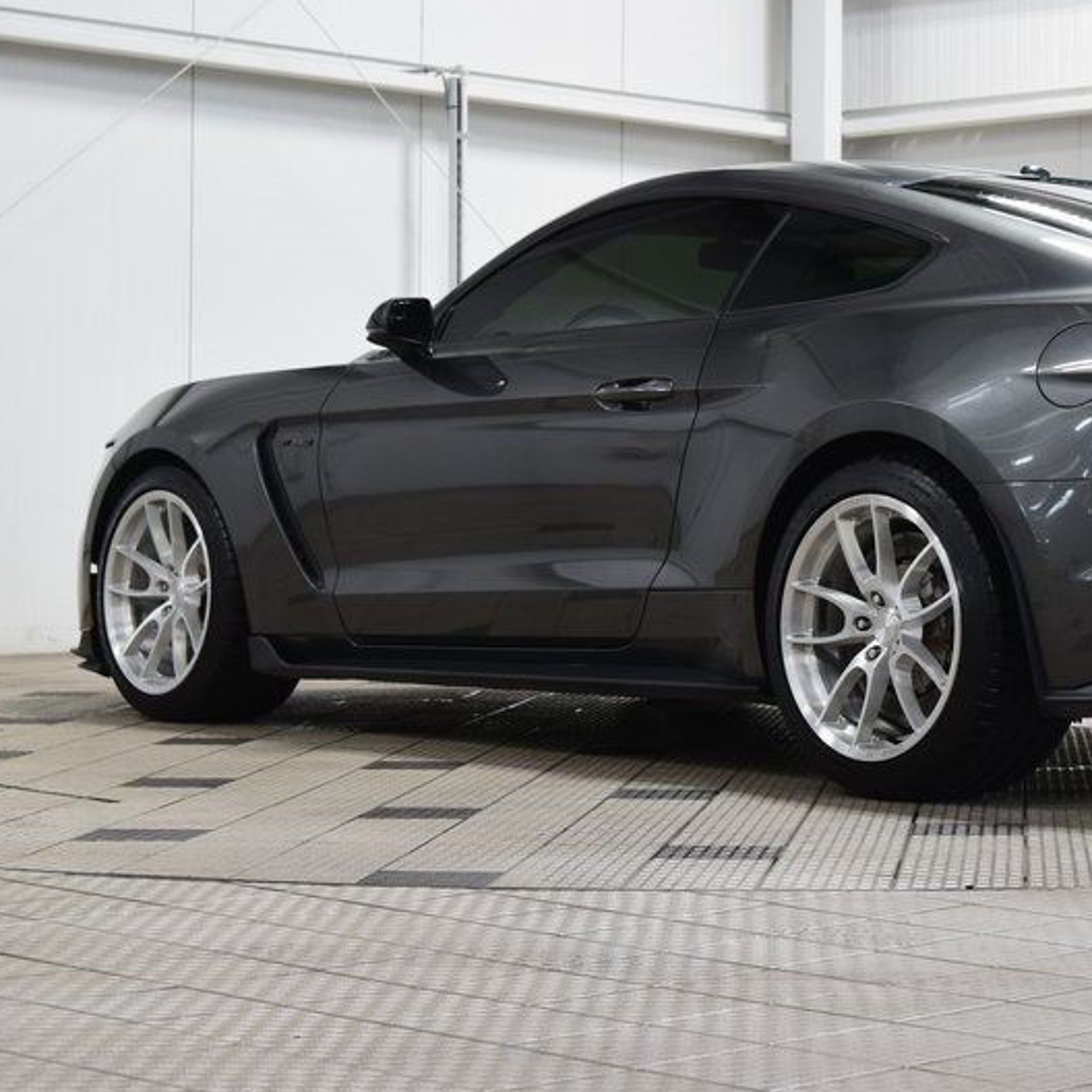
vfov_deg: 19.5
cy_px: 487
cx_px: 966
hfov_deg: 19.2
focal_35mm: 89
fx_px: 3176
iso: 450
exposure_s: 1/15
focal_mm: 36
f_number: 6.3
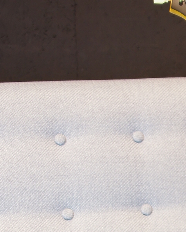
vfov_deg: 9.9
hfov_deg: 8.0
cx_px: 244
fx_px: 1305
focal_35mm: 190
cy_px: 317
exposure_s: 1/5
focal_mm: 35
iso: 100
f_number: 4.5
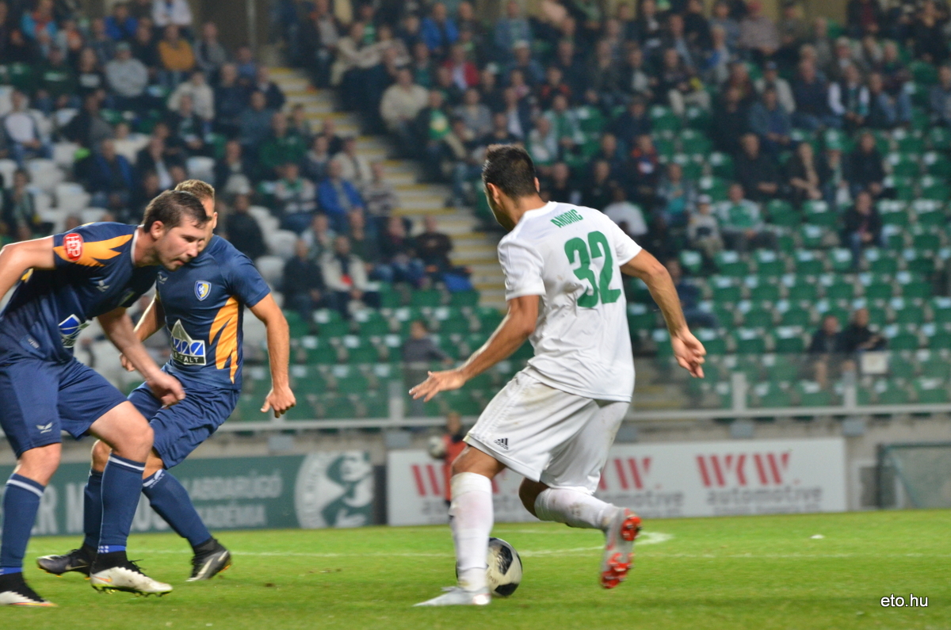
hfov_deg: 7.4
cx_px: 476
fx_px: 7316
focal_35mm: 278
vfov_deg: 4.9
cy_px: 315
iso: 1600
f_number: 5
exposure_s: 1/250
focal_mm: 185
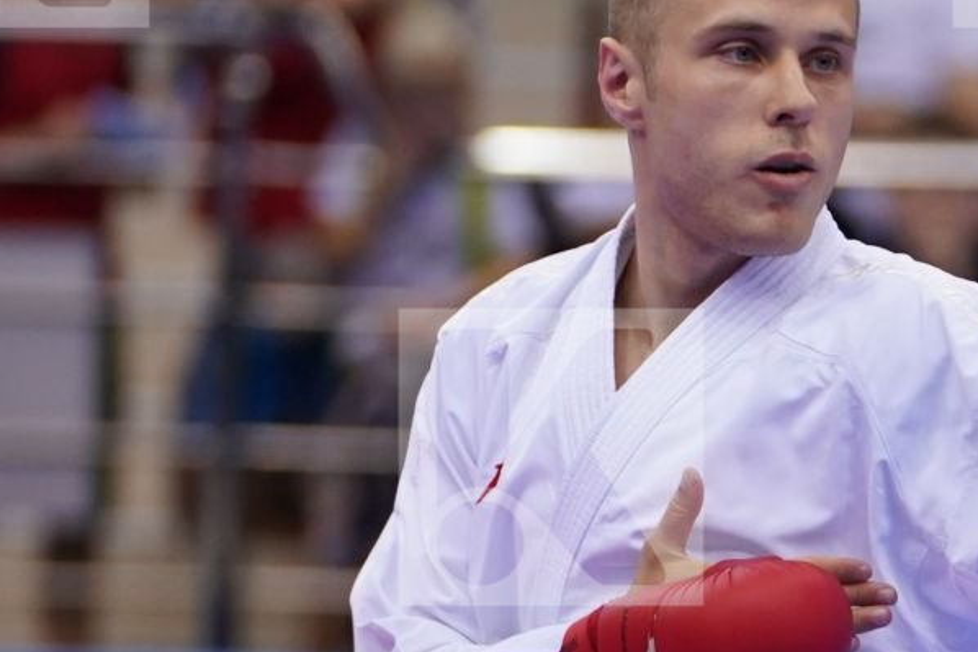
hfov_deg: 2.8
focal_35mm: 743
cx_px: 1106
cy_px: 458
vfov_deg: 1.9
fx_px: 20188
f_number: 2.8
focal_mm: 165
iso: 1000
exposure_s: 1/1000
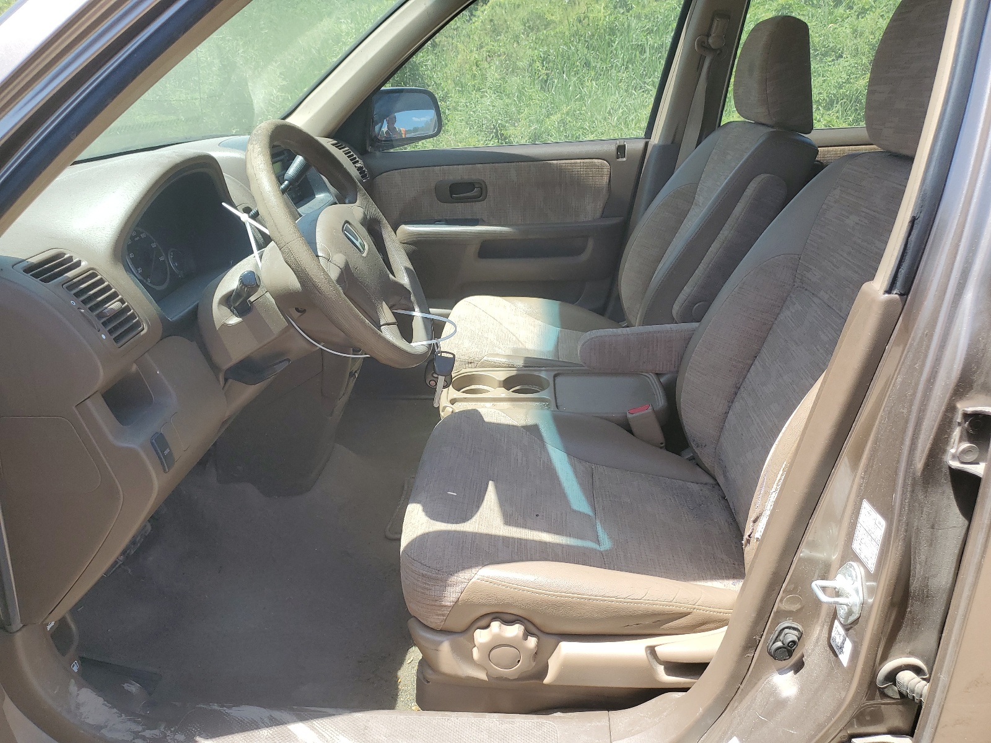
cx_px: 496
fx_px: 744
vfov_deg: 53.1
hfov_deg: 67.3
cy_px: 372
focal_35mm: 26
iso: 50
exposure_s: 1/769
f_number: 1.5
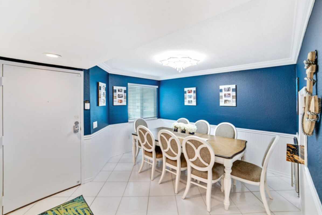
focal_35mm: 15
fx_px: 134
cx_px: 164
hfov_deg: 100.4
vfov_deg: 77.3
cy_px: 105
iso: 100
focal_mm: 14
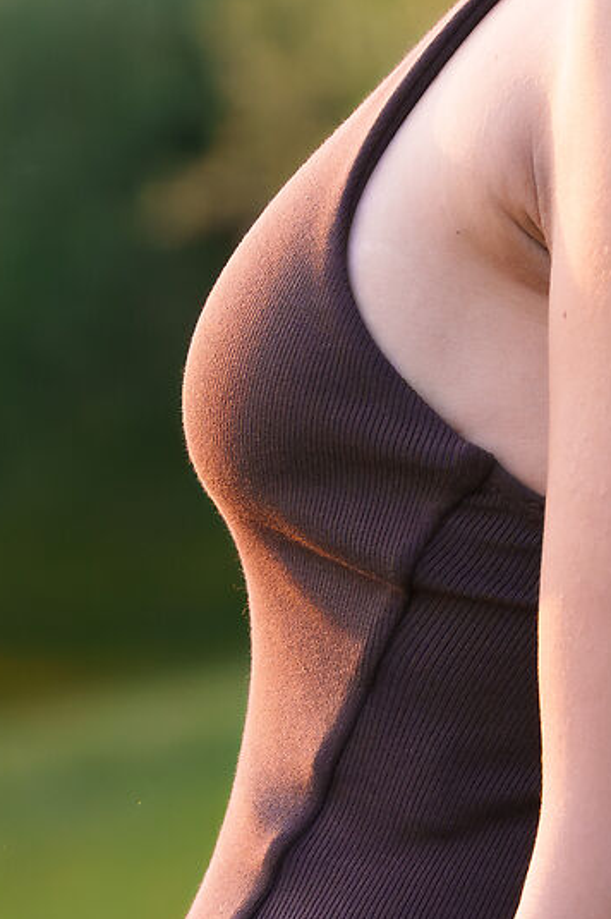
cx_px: 511
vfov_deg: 3.3
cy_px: 460
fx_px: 16135
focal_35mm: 633
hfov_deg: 2.2
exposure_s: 1/320
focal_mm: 141
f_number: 5.6
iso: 1600
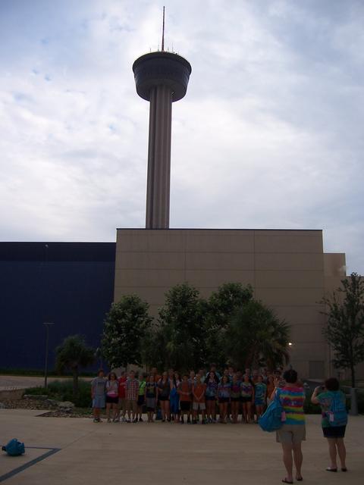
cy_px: 242
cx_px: 182
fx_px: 505
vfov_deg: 51.4
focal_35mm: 36
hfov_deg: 39.7
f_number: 3
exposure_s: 1/350
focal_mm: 6
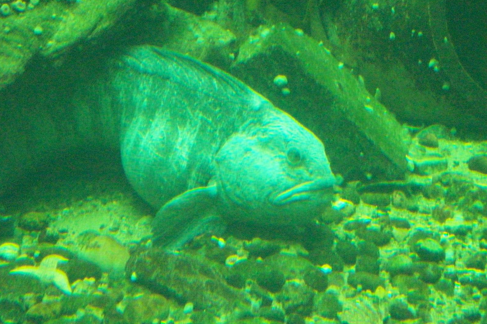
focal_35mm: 113
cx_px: 242
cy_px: 166
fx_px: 1529
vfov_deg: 12.1
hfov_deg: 18.1
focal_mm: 18
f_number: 4.8
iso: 800
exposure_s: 1/9.28
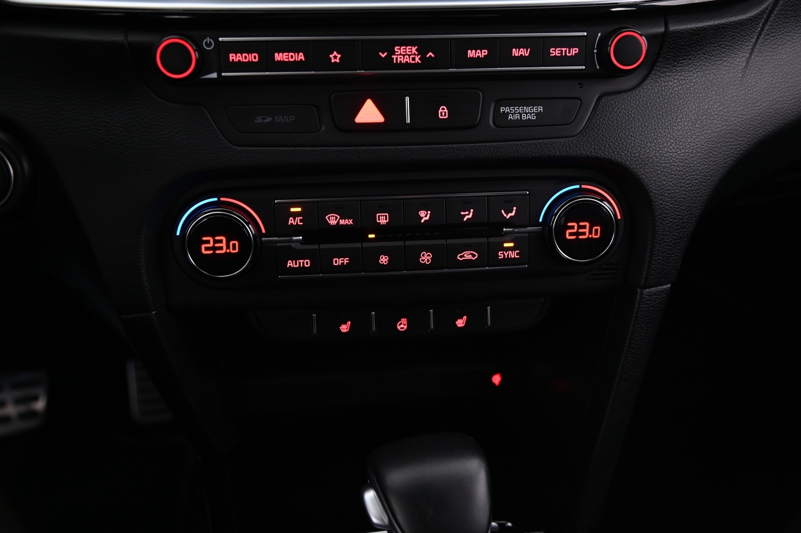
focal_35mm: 38
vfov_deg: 35.0
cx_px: 400
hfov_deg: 50.7
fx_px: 845
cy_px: 266
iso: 2000
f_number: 4
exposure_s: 1/15
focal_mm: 38
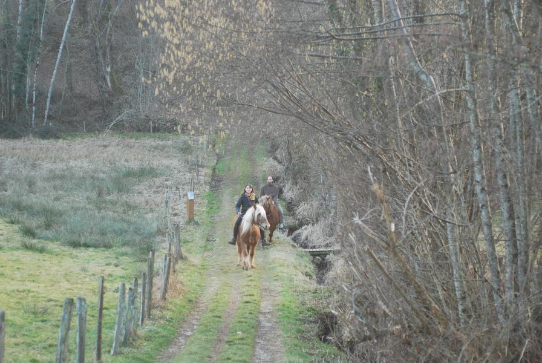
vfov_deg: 13.1
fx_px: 1583
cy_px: 182
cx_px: 271
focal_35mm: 105
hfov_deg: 19.4
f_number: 2.8
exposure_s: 1/100
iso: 400
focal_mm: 70
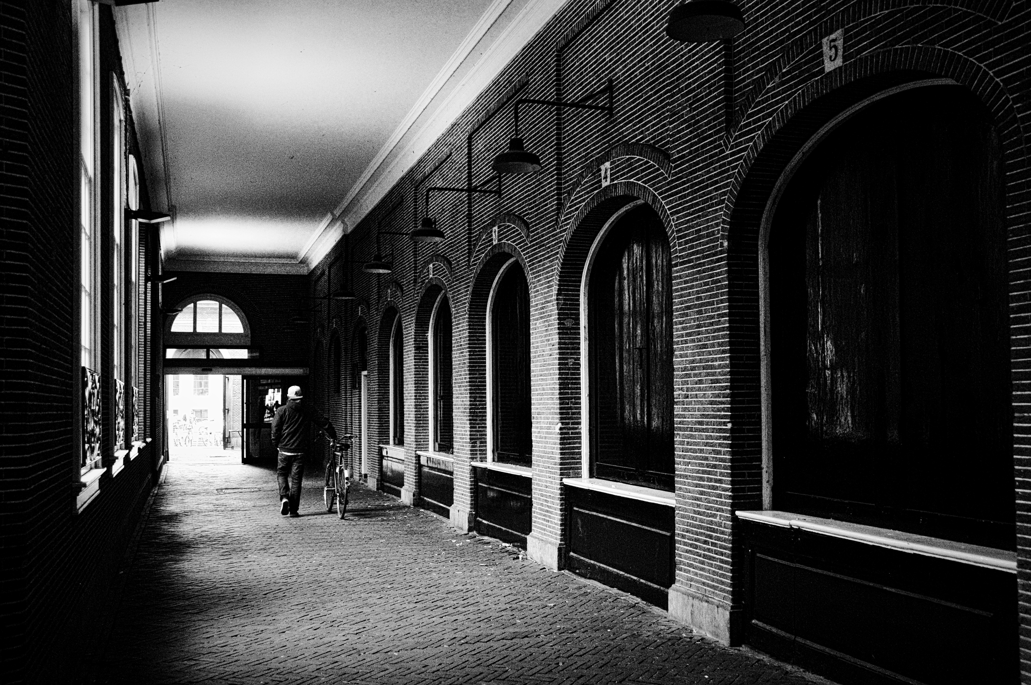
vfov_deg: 36.8
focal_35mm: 36
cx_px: 516
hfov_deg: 53.2
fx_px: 1030
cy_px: 342
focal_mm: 24
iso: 2800
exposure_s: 1/200
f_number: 3.8
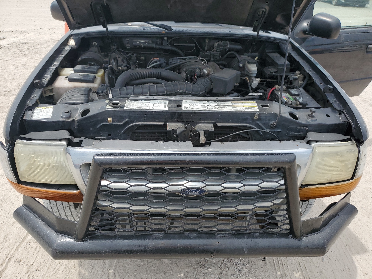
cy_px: 140
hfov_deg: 67.3
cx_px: 186
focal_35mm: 26
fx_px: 279
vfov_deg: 53.1
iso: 50
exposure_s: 1/3333
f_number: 1.5
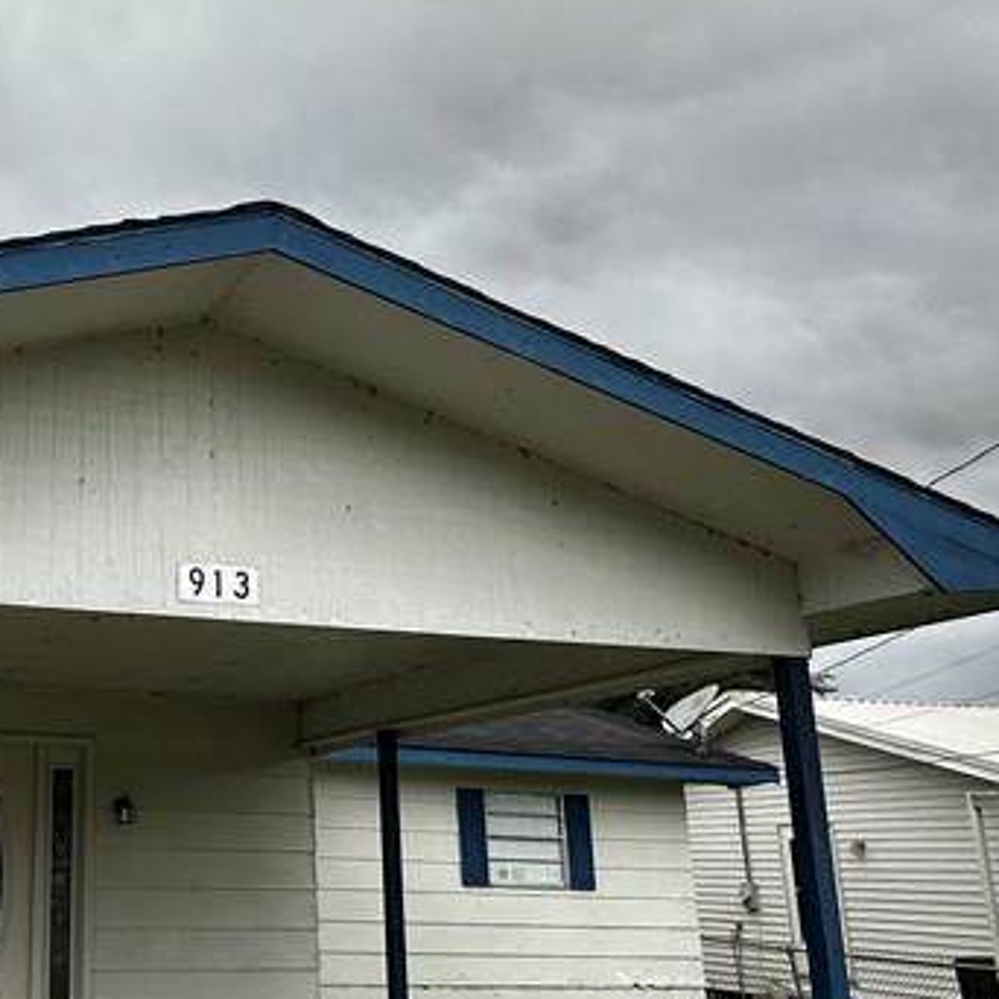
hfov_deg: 40.9
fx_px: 1208
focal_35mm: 37
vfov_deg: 44.9
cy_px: 529
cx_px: 73
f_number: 2.2
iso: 40
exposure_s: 1/1195
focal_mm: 2.22
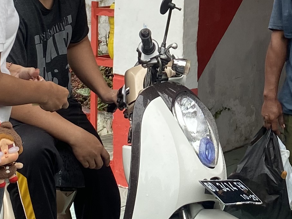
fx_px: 979
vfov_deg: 12.2
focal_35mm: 116
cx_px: 268
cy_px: -97
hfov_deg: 16.7
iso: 32
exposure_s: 1/158
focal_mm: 4.25
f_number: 1.8
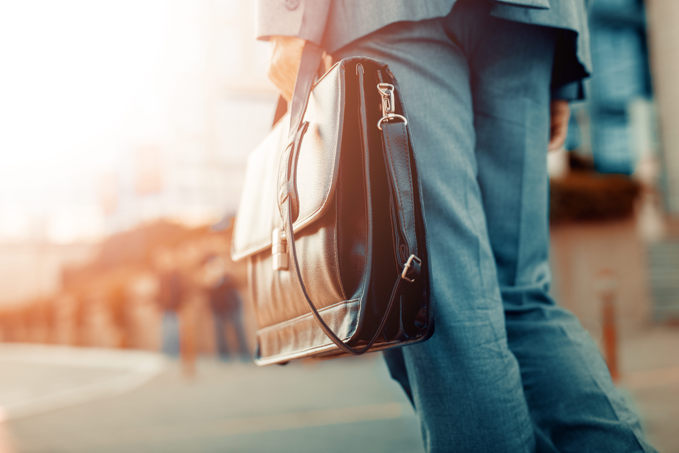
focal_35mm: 50
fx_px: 943
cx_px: 340
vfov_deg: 27.0
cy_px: 226
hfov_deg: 39.6
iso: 100
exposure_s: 1/640
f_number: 2.2
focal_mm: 50
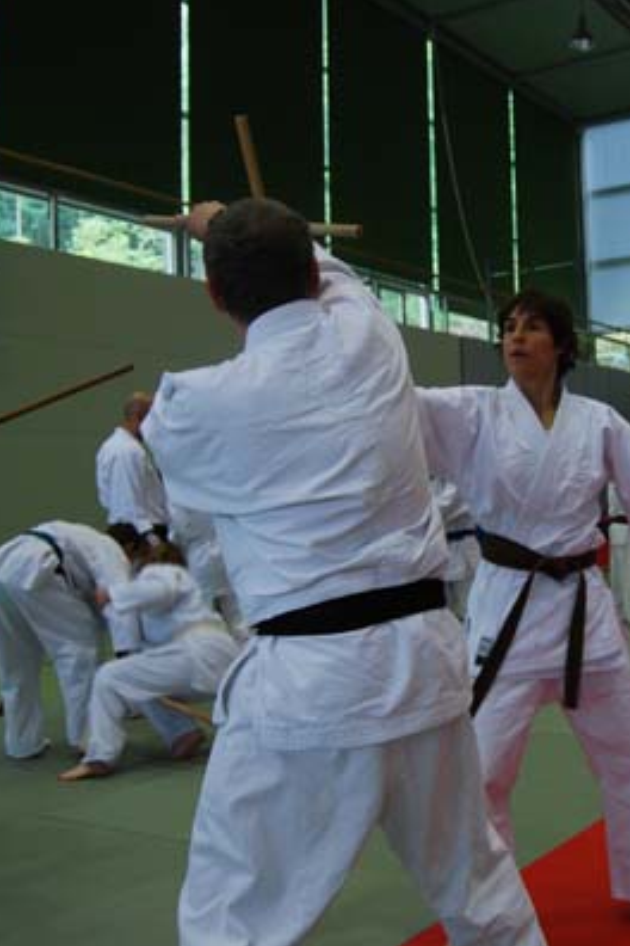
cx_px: 544
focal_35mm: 41
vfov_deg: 47.4
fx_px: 1076
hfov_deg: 31.4
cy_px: 471
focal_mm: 18
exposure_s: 1/60
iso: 200
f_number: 4
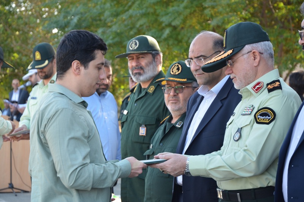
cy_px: 101
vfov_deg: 10.7
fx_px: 1075
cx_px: 152
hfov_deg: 16.1
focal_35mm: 128
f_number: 5.6
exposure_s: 1/125
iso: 360
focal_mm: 85
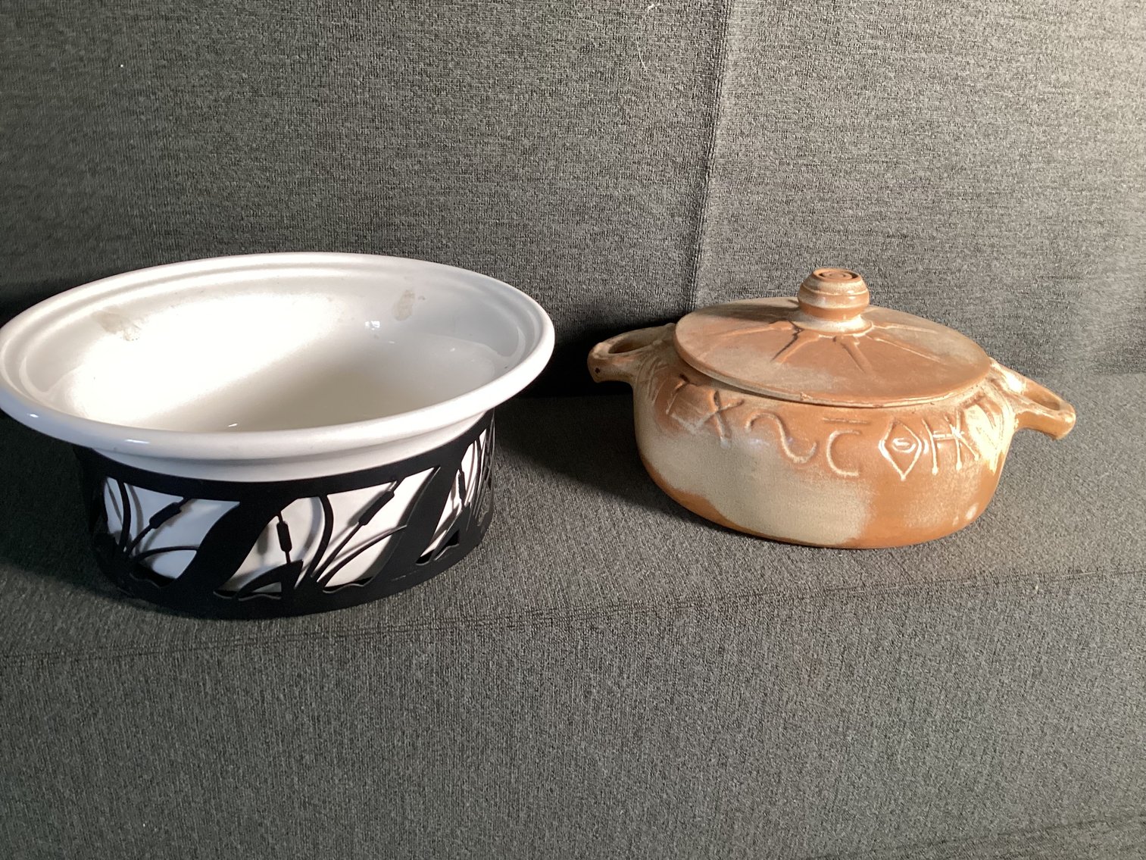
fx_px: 1026
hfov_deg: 58.3
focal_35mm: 31
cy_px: 430
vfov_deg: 45.4
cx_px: 573
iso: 250
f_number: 2.4
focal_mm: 3.3
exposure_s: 1/50
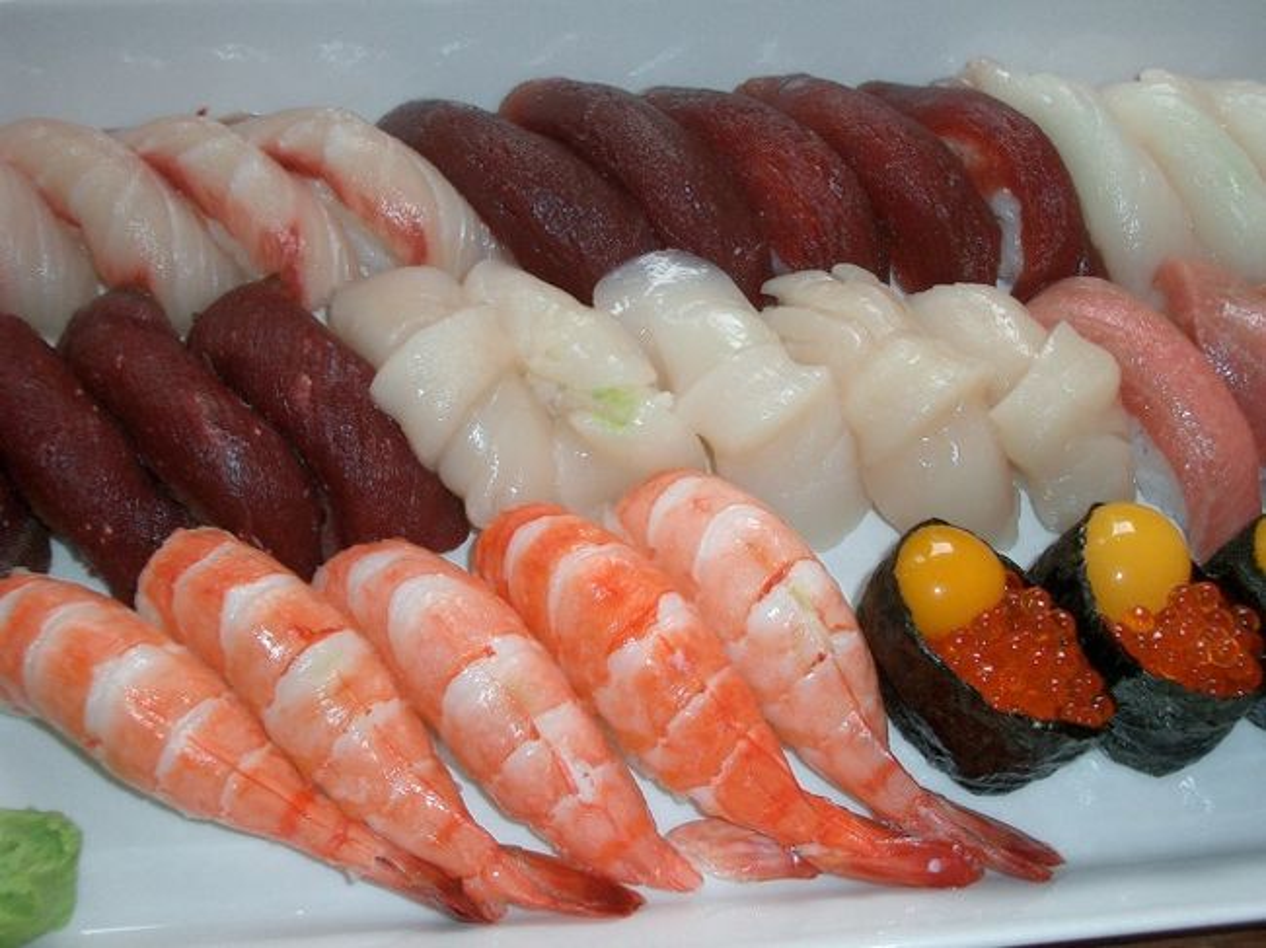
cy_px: 474
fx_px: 1791
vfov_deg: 29.7
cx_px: 633
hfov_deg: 38.9
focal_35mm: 49
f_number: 3.1
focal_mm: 8.2
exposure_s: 1/40
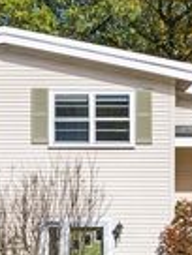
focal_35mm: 88
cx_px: 119
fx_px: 651
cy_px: 158
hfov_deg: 16.8
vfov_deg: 22.2
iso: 100
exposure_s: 1/640
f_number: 4.5
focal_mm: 12.29
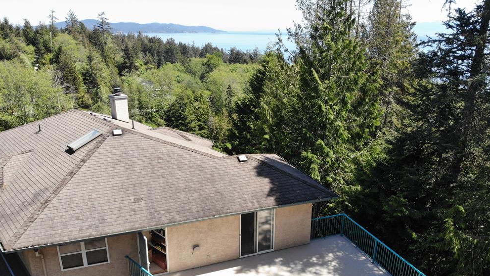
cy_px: 158
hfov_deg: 69.8
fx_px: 351
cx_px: 242
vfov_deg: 42.8
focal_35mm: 27
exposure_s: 1/435
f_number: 2.8
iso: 100
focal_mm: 4.5
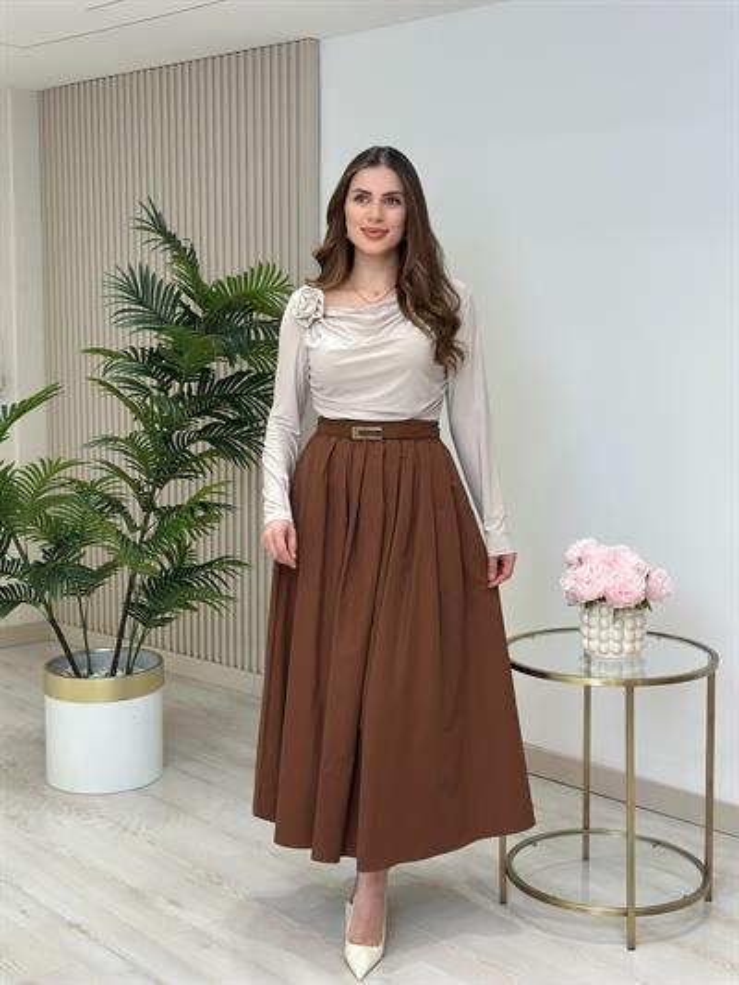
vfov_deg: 39.6
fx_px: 1366
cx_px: 370
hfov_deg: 30.3
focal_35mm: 48
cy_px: 492
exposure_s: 1/218
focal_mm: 6.86
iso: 80
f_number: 1.78
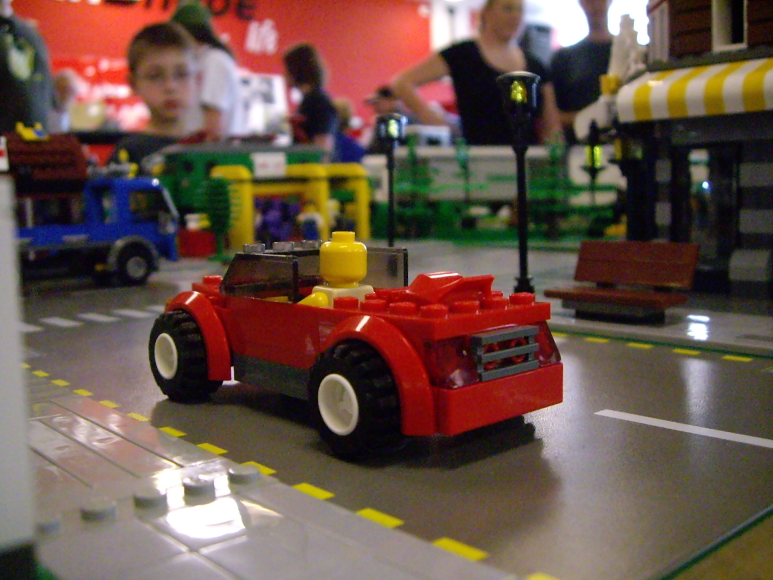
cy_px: 290
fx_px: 849
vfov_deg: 37.7
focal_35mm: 38
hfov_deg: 49.0
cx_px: 386
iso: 800
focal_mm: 6.2
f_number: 2.7
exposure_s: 1/80
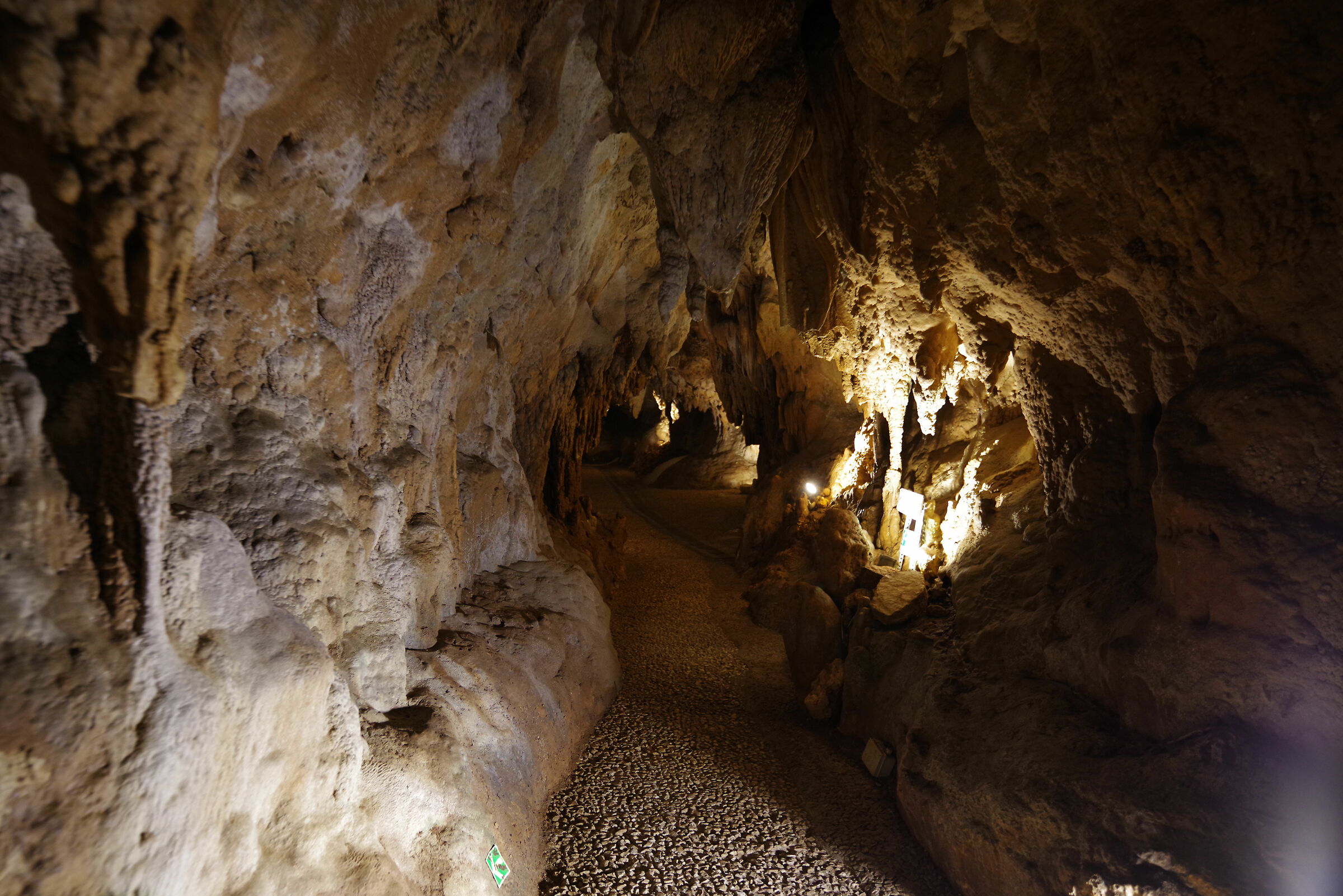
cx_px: 672
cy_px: 448
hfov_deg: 78.6
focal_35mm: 22
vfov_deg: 57.3
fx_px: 821
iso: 1600
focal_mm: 22
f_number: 2.8
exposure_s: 1/5
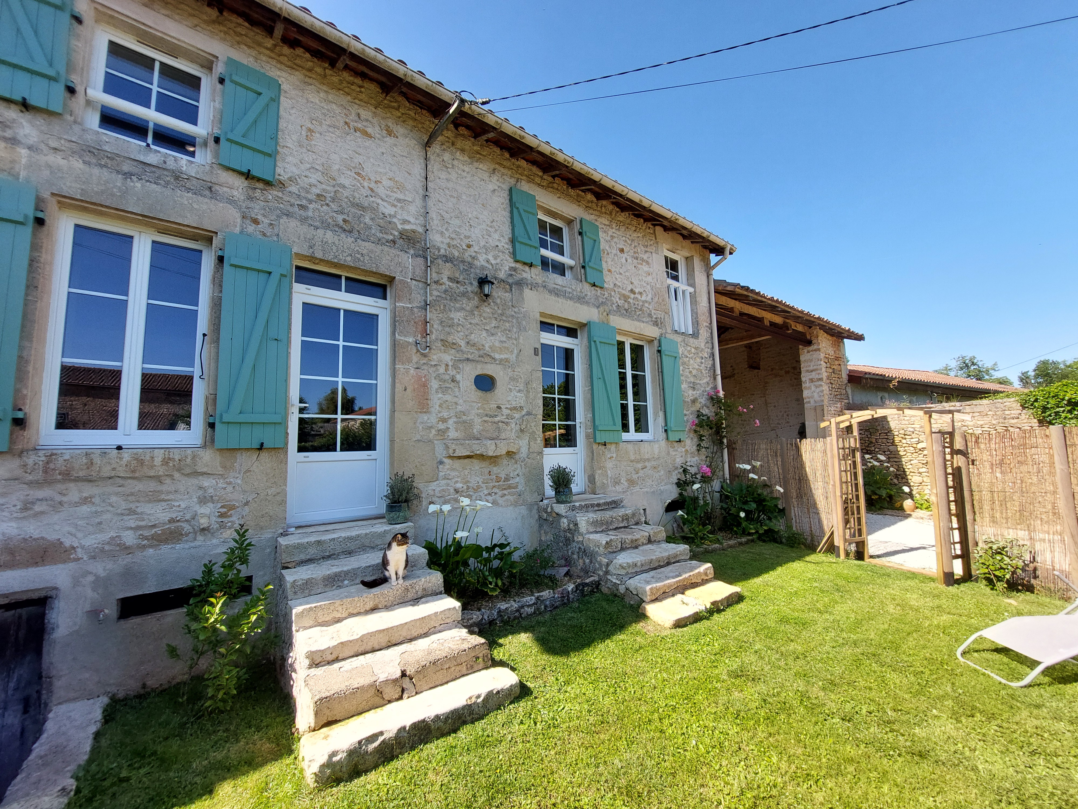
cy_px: 404
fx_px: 405
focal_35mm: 13
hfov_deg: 106.2
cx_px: 539
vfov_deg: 89.9
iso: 50
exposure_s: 1/590
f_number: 2.2
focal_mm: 1.74
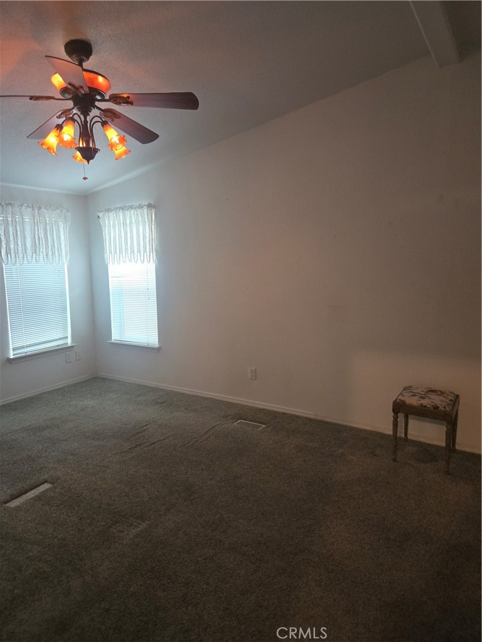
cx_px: 241
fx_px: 427
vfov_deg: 73.9
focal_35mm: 23
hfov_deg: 58.9
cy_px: 321
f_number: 1.8
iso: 640
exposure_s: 1/60
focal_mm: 5.4
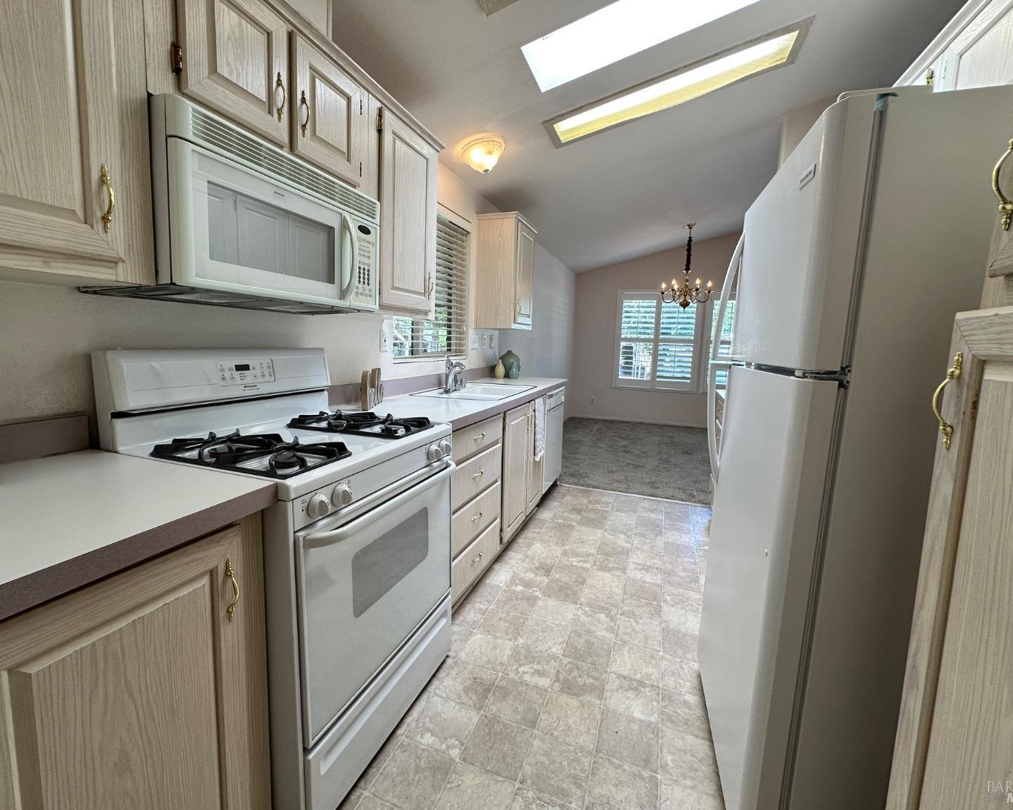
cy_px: 396
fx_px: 450
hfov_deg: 96.8
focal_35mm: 15
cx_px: 491
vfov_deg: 84.0
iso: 80
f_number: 2.2
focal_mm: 2.22
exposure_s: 1/120
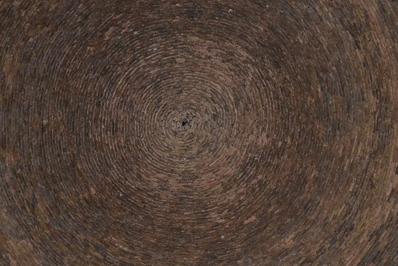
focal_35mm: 82
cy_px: 133
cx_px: 199
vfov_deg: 16.6
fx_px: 912
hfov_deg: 24.6
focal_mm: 55
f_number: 5.6
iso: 2000
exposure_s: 1/60
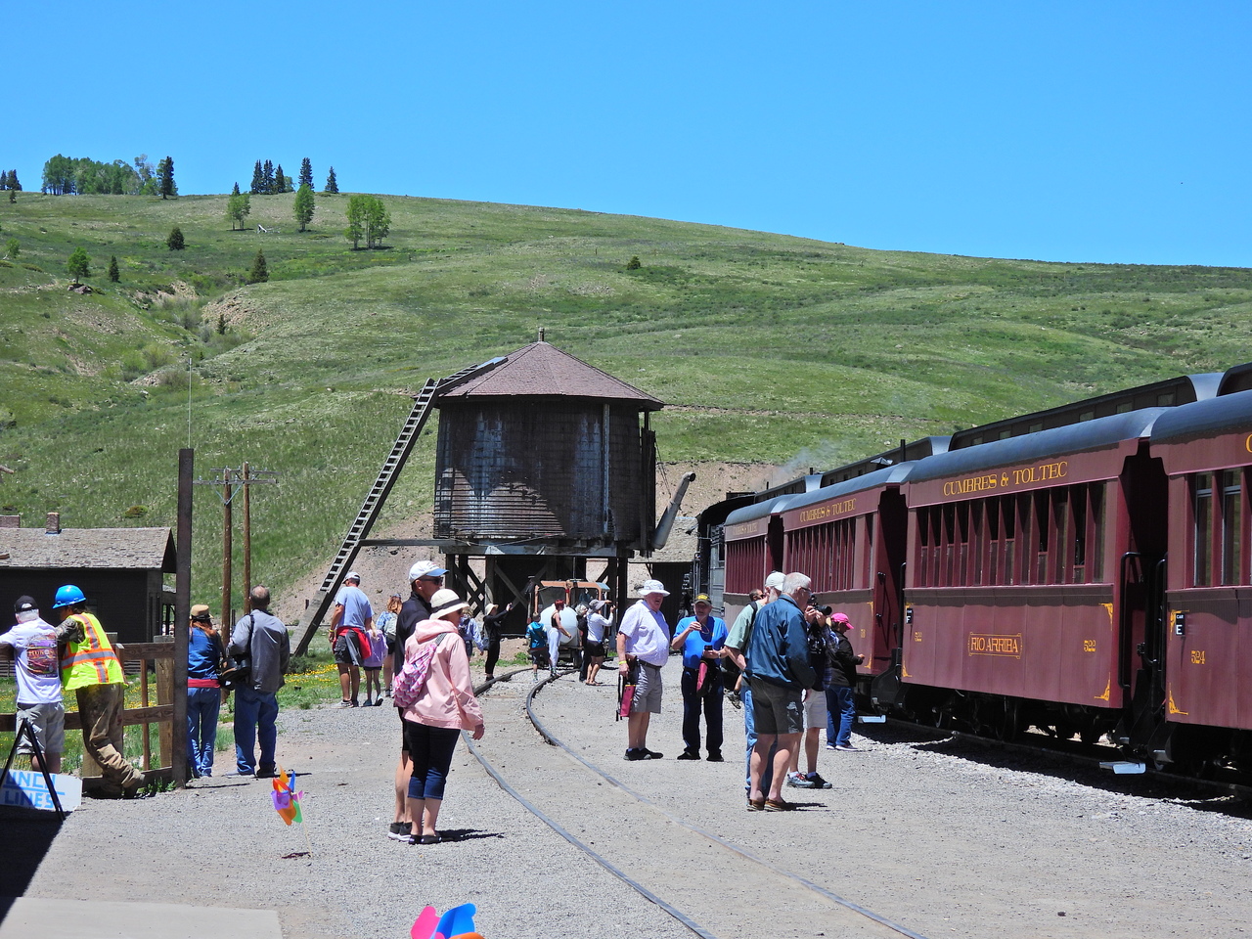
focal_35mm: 105
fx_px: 3798
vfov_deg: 14.1
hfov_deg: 18.7
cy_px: 470
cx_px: 626
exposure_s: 1/1000
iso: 100
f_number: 4
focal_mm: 18.7
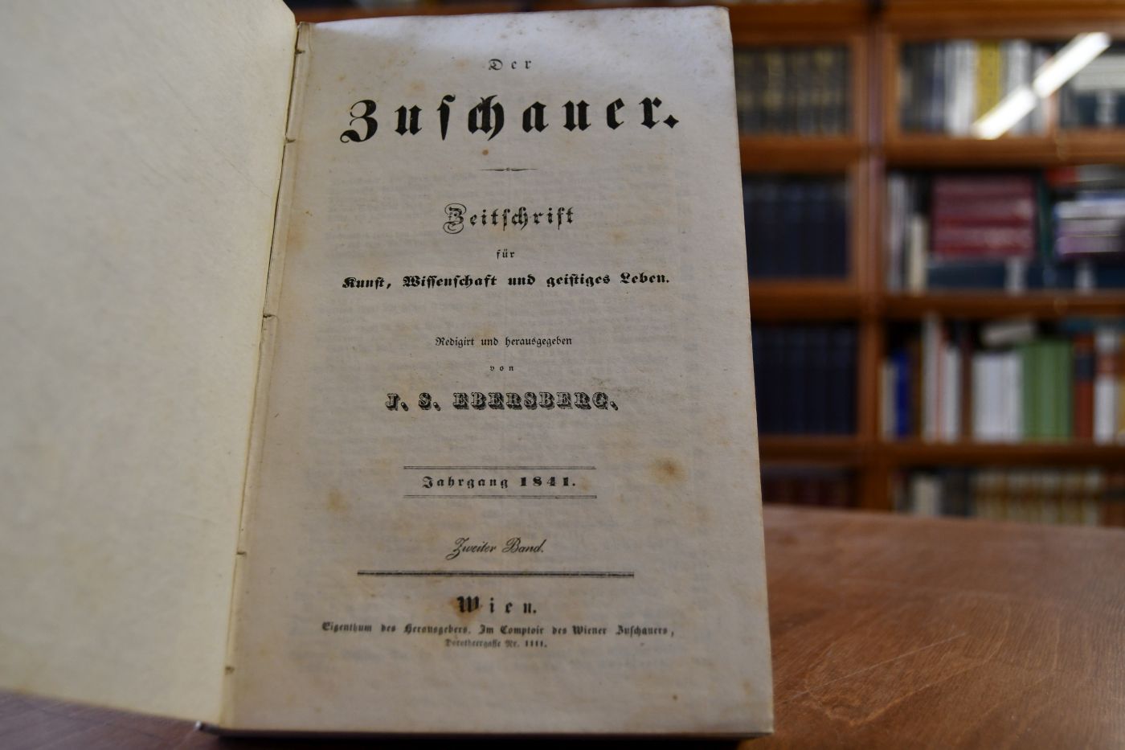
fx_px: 1125
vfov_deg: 36.9
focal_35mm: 36
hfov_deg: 53.1
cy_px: 375
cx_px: 562
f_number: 3.8
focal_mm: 24
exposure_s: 1/200
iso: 800
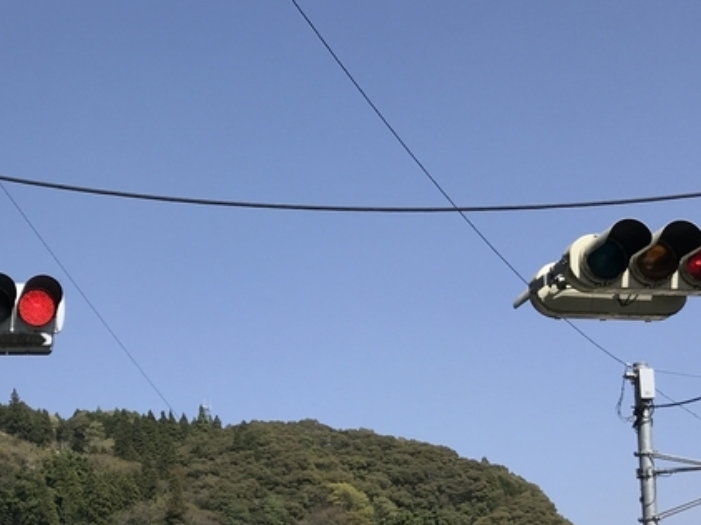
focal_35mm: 68
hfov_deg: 27.0
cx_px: 7
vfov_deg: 20.7
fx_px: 1376
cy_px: 553
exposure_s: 1/2398
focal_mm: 3.99
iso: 20
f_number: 1.8
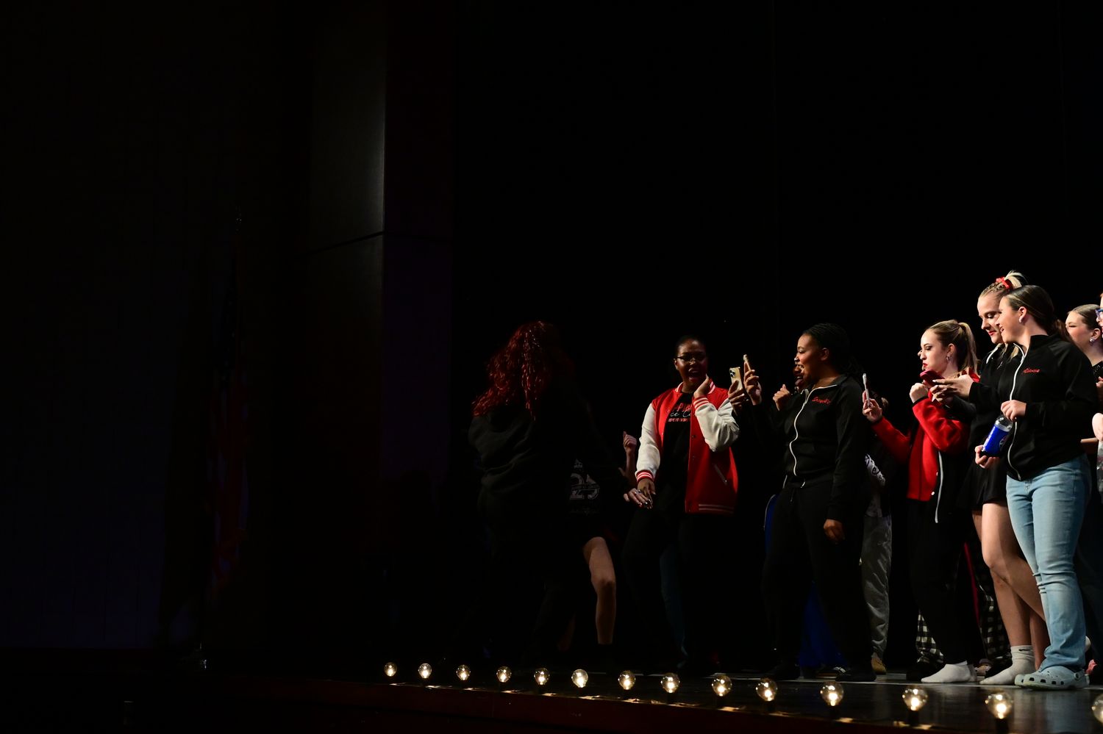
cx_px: 552
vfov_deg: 25.0
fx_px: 1654
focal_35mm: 54
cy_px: 367
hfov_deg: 36.9
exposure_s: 1/800
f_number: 4
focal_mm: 36
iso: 4000
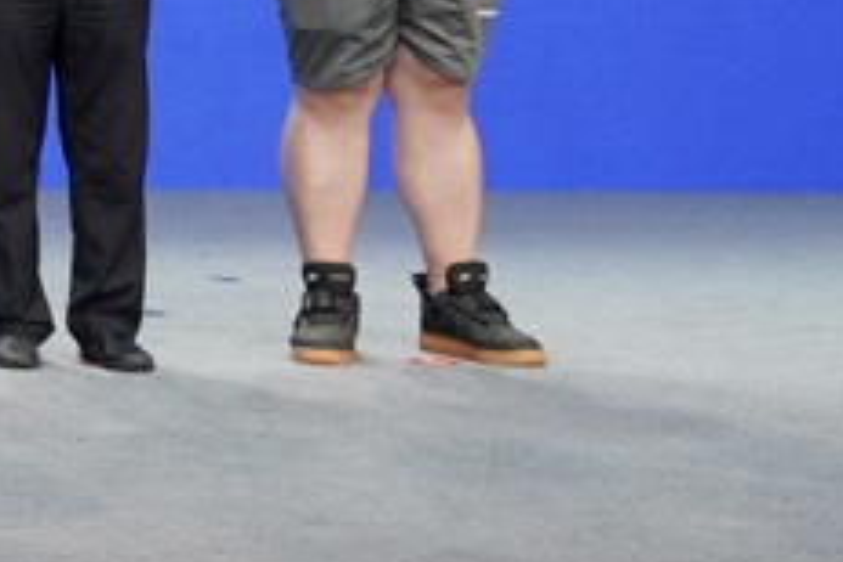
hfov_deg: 10.7
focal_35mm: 147
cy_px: -394
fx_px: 3442
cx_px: -1500
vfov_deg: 9.0
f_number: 4
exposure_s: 1/250
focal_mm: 21
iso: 1000
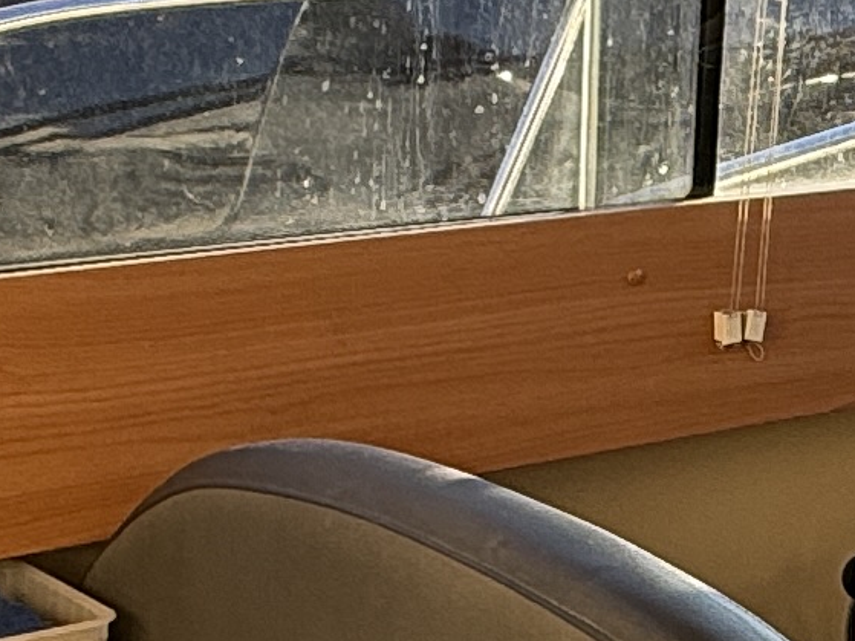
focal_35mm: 101
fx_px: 2494
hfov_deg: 19.0
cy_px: 621
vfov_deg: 14.4
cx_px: 840
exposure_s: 1/148
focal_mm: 2.22
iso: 64
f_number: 2.2
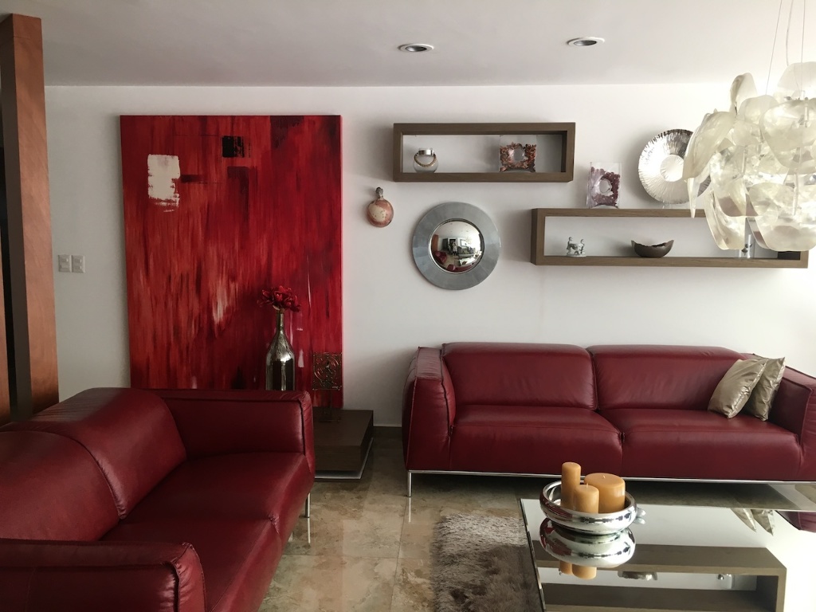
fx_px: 684
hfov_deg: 61.7
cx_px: 408
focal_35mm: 29
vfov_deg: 48.2
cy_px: 306
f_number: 2.2
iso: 25
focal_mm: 4.15
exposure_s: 1/30
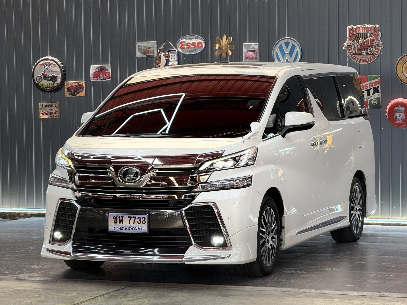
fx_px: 1411
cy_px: 152
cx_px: 204
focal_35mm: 120
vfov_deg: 12.3
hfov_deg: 16.4
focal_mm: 15.66
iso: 64
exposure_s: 1/99
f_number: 2.8
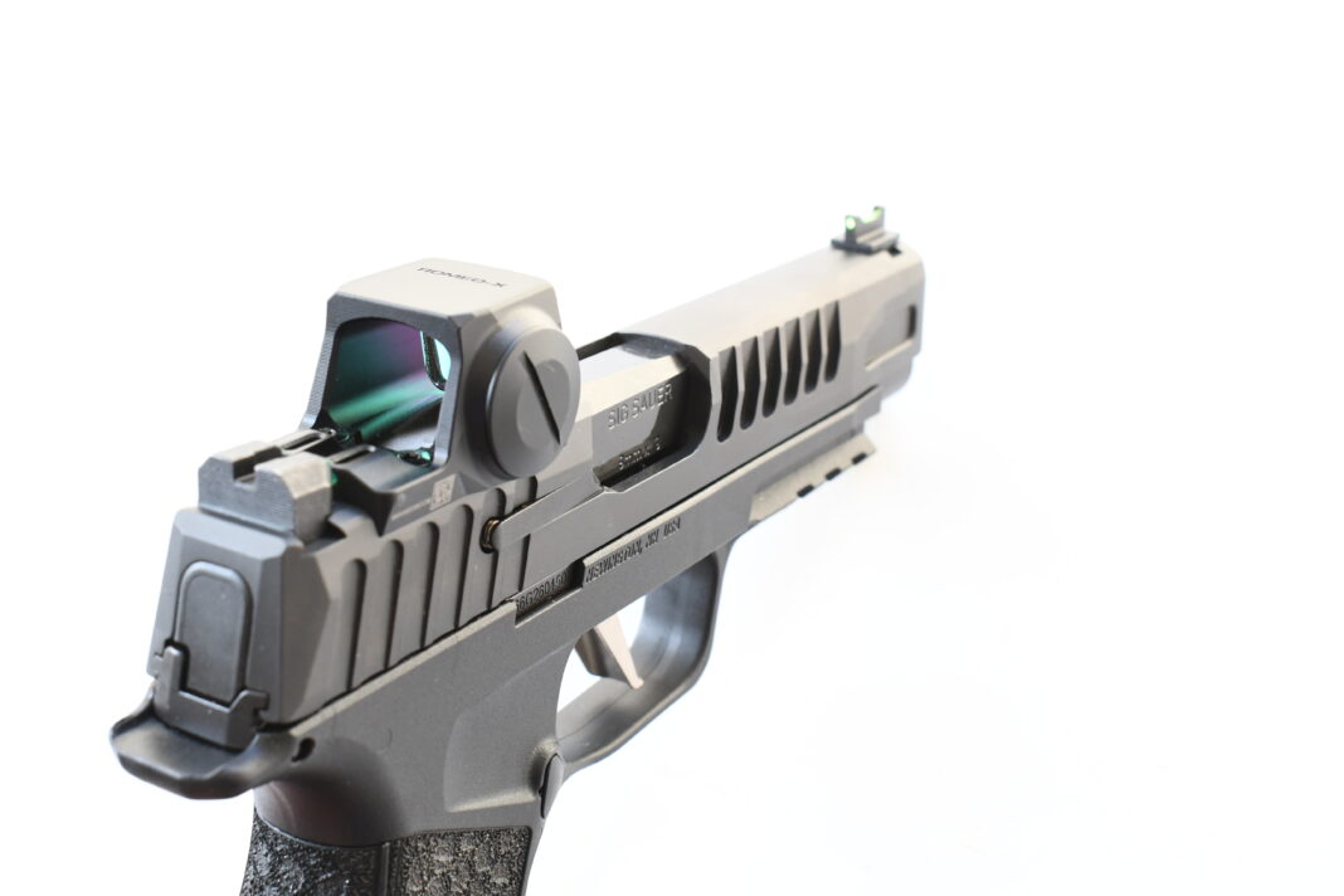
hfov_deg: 38.9
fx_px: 1904
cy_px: 448
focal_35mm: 51
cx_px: 672
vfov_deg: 26.5
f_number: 10
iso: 1250
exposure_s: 1/30
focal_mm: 34
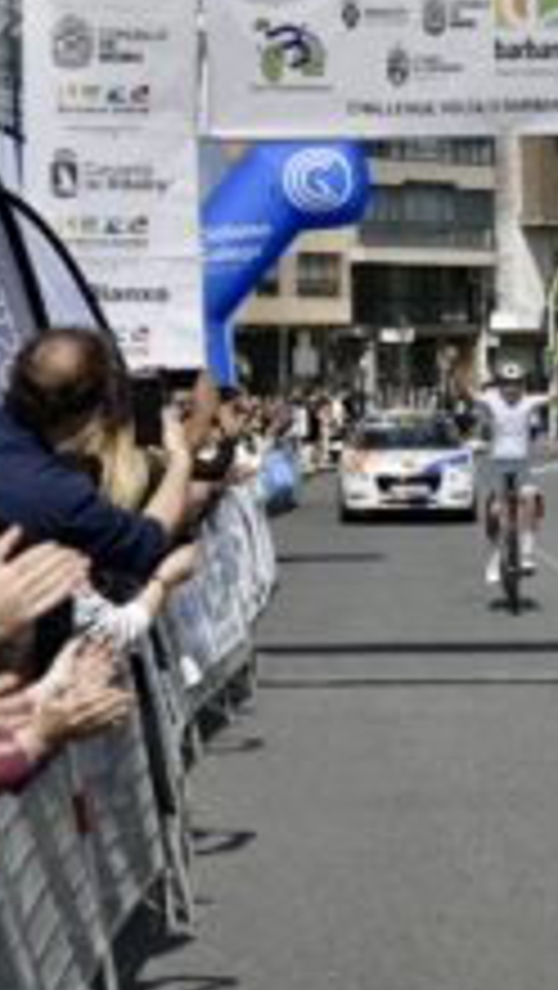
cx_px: 554
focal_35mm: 150
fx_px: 3940
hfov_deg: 8.1
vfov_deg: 14.3
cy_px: 382
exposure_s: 1/3200
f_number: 5.6
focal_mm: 75
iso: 280
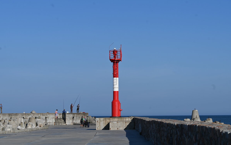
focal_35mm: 108
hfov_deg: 19.3
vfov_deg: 12.1
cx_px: 116
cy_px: 72
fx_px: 680
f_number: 7.1
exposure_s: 1/800
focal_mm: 105
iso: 100
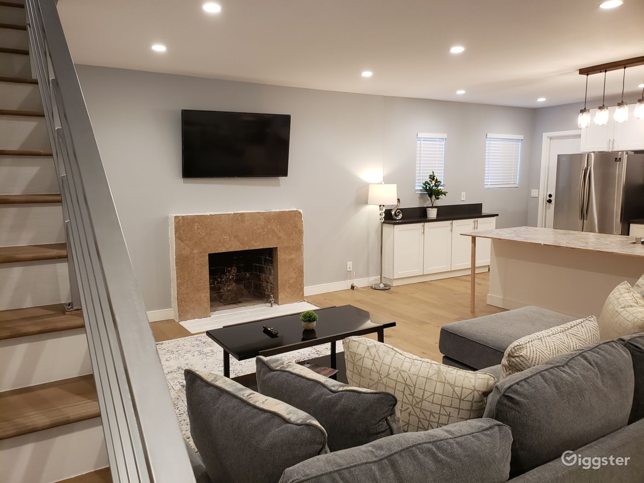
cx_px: 322
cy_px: 242
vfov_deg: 53.1
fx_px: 484
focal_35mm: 26
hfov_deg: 67.3
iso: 320
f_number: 2.4
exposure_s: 1/40
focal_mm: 4.3
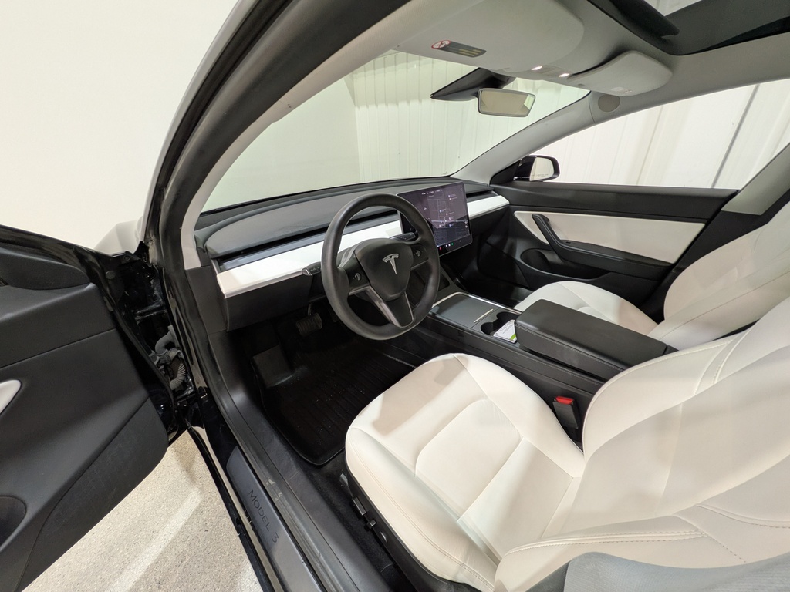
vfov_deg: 85.7
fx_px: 320
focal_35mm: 14
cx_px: 395
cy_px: 296
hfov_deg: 102.1
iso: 60
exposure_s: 1/25
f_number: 2.2
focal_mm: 1.83
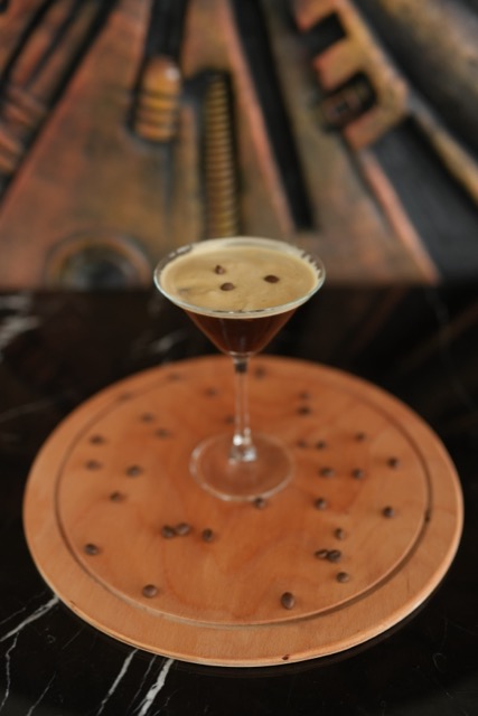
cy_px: 358
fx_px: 697
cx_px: 239
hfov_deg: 37.9
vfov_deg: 54.4
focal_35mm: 35
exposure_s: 1/250
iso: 200
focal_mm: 35
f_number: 2
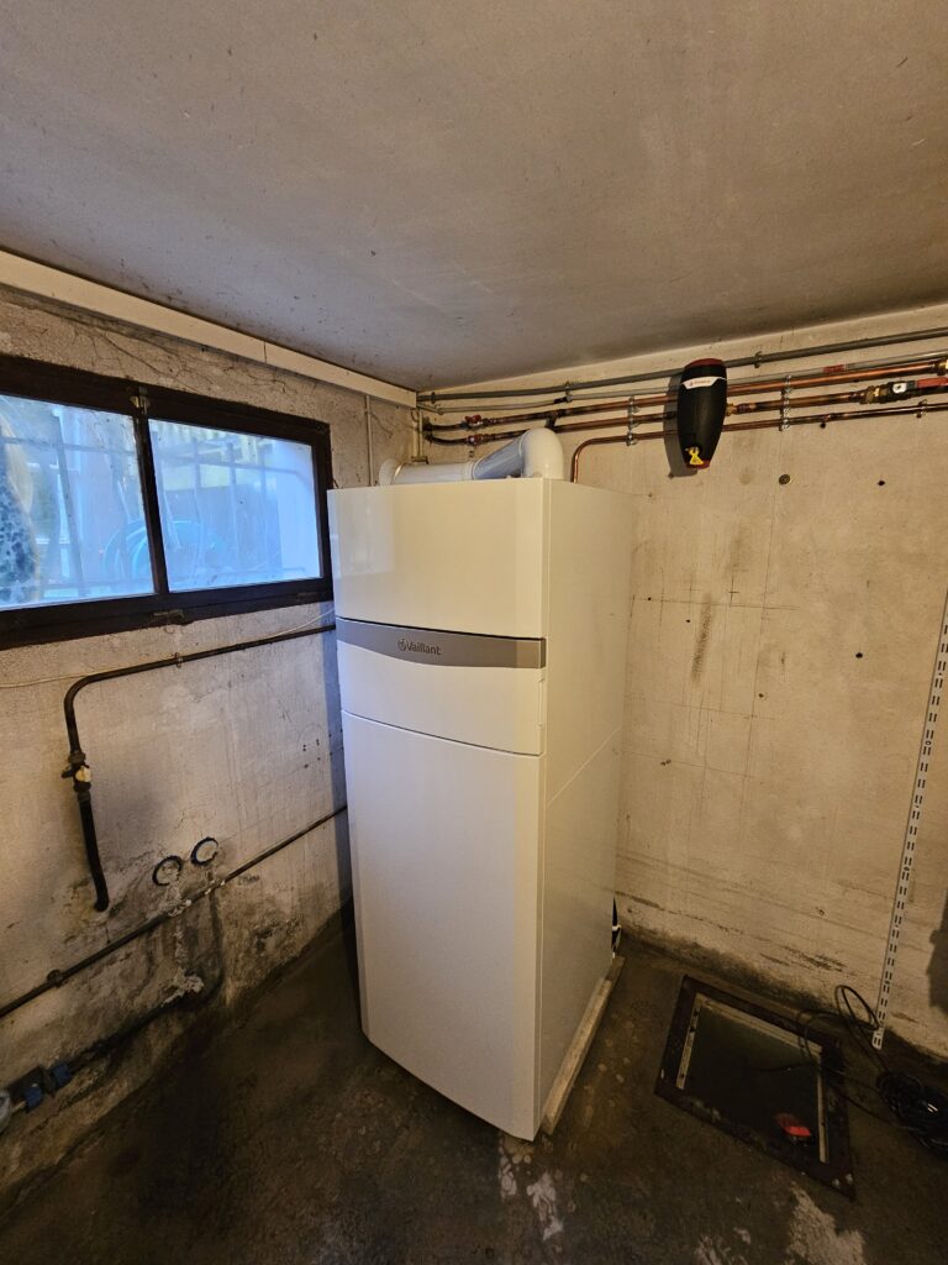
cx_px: 474
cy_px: 632
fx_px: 475
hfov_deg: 89.9
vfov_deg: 106.2
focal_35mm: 13
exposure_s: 1/33
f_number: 2.2
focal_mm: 2.2
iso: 400
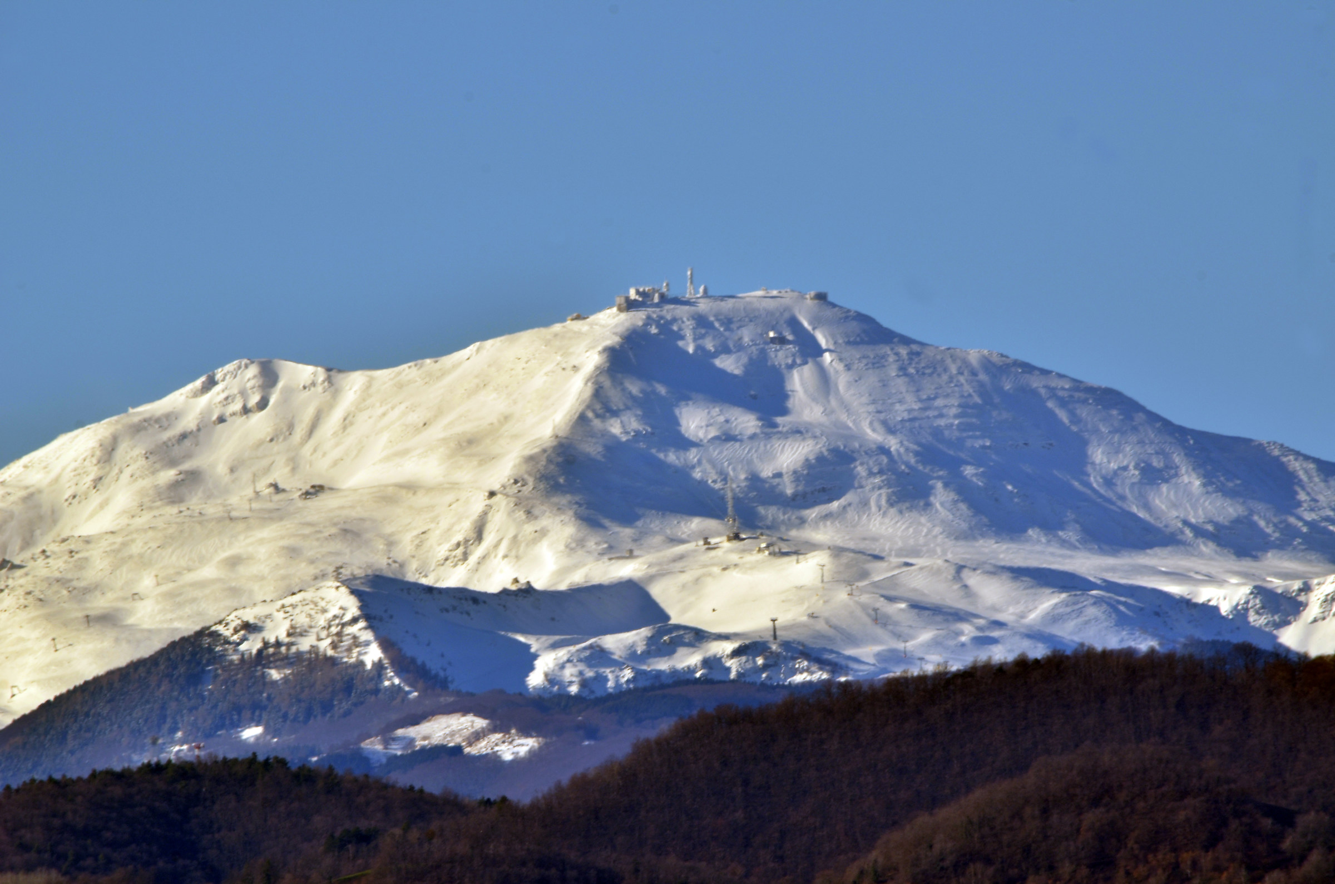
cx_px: 668
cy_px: 442
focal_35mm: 1050
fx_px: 38852
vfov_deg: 1.3
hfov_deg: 2.0
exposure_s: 1/100
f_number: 16
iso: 100
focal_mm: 700
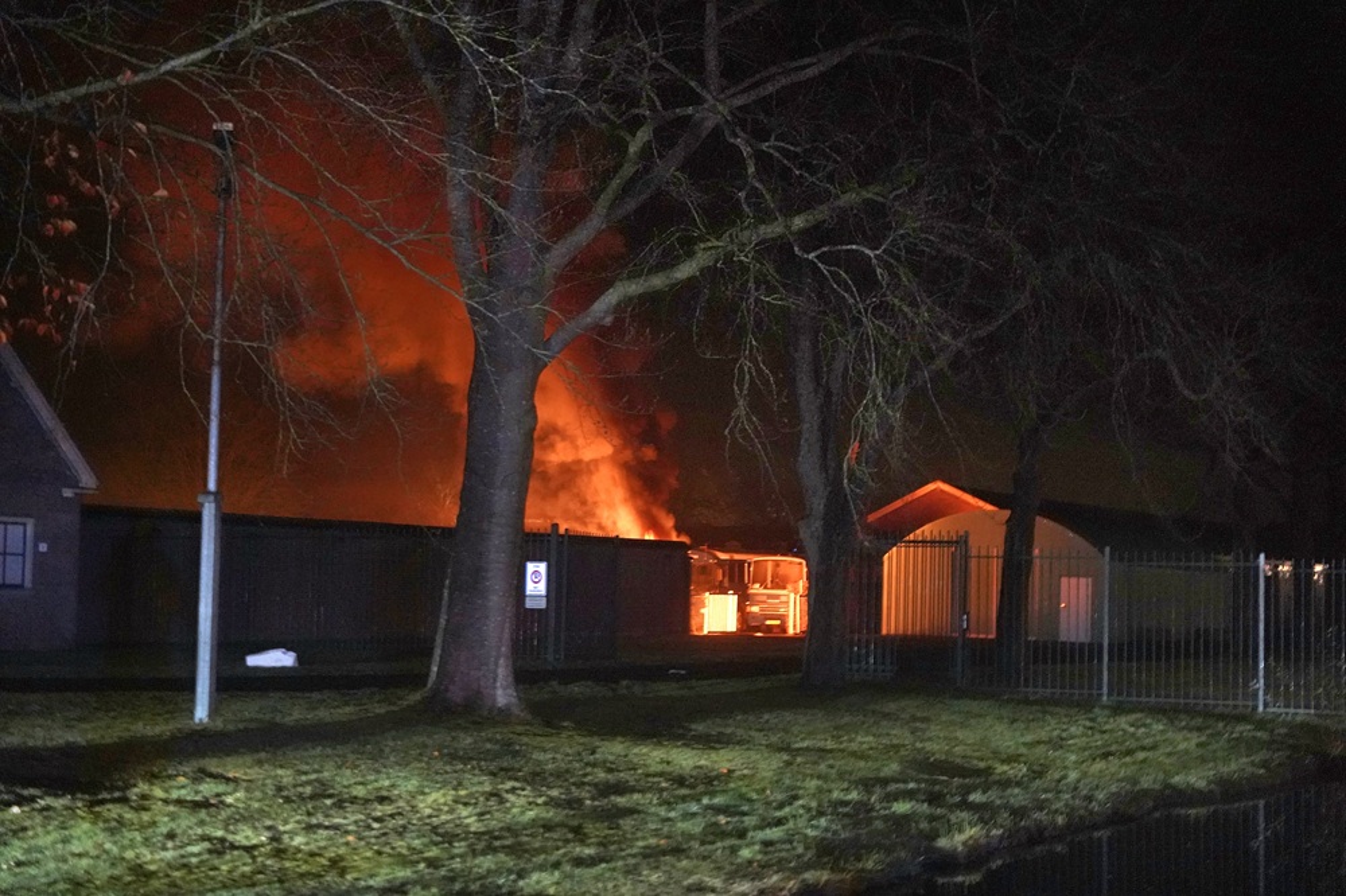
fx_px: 2168
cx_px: 673
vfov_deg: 23.4
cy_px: 448
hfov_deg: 34.5
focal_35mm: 58
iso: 12800
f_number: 4
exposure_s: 1/15
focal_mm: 58
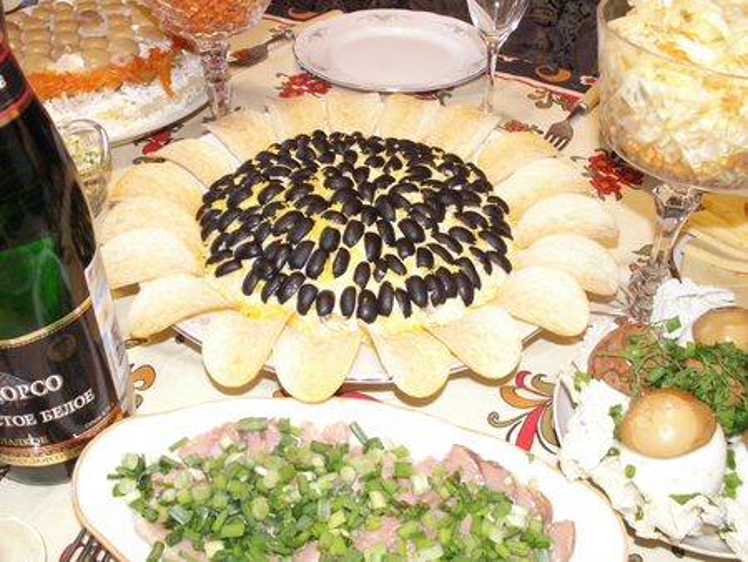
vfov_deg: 40.7
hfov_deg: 52.6
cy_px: 281
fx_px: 757
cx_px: 374
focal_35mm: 35
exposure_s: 1/40
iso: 160
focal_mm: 5.86
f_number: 2.8
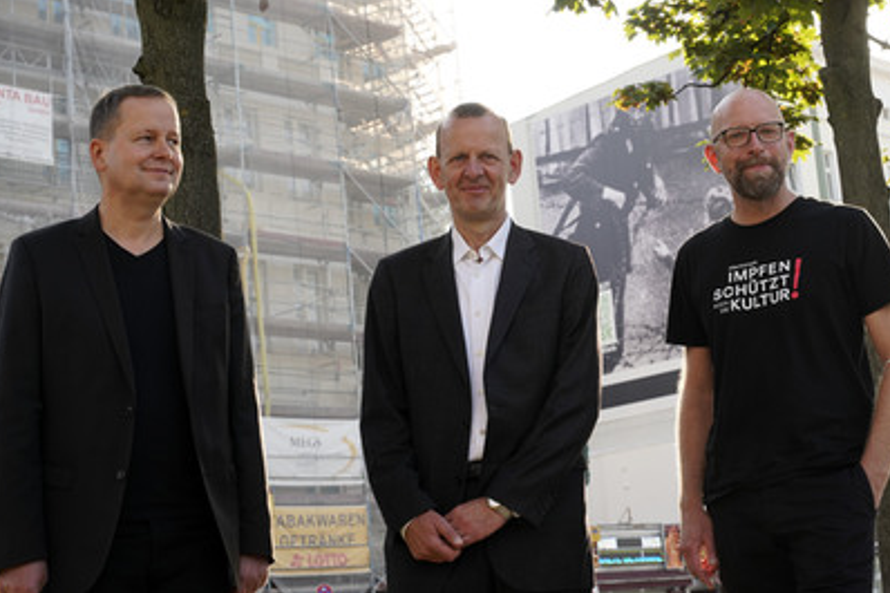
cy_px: 260
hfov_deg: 29.7
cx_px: 475
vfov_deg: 20.0
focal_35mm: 68
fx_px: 1680
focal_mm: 60
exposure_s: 1/250
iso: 640
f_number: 10
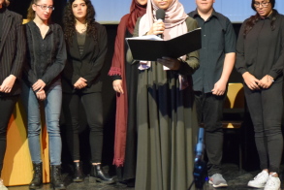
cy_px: -9
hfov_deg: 22.6
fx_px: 711
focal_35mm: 90
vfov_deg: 14.9
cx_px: 155
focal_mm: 22
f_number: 3.8
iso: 2000
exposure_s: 1/60
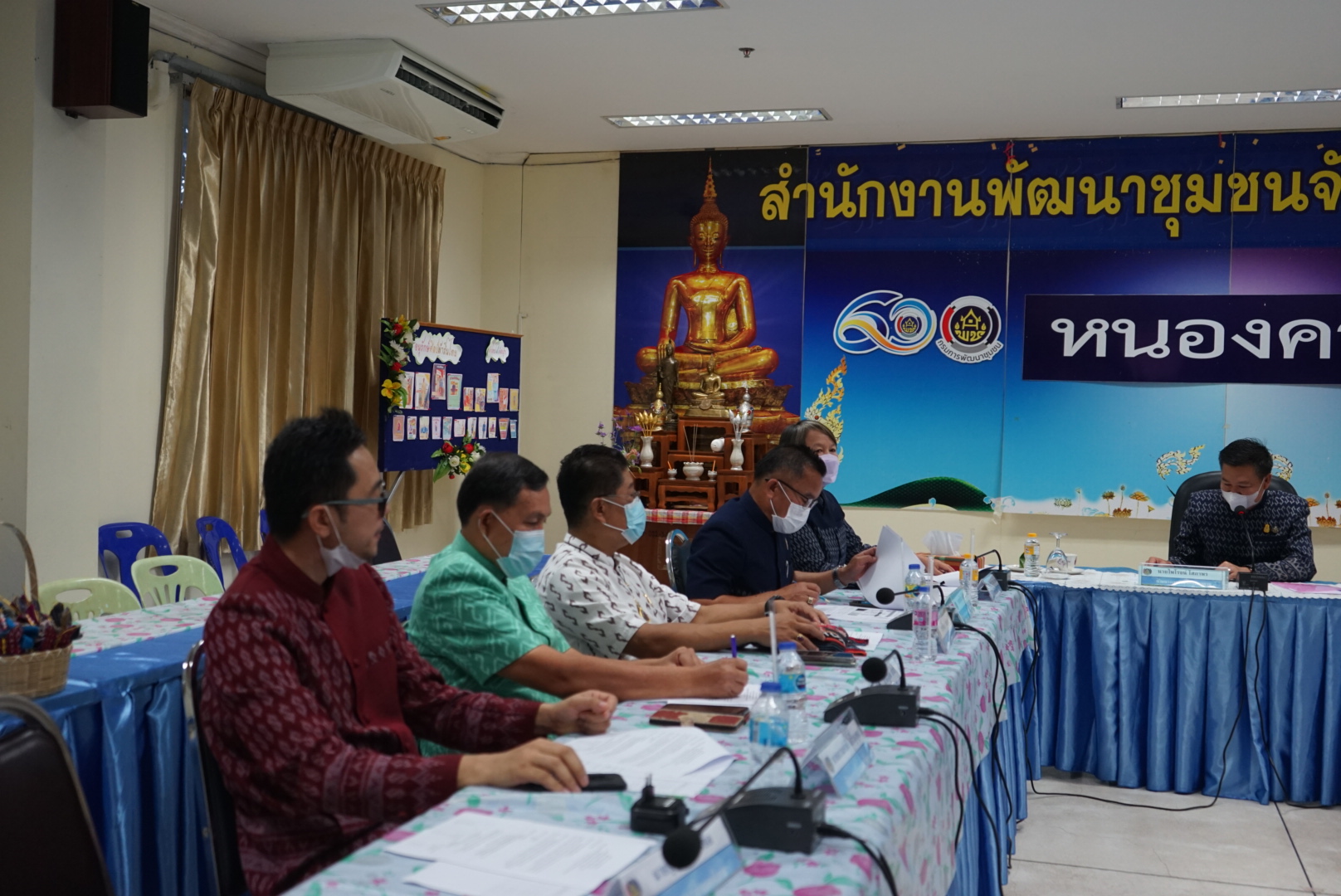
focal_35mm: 38
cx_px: 670
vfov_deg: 35.1
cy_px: 448
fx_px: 1416
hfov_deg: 50.7
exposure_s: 1/160
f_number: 4
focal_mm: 38
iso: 1250
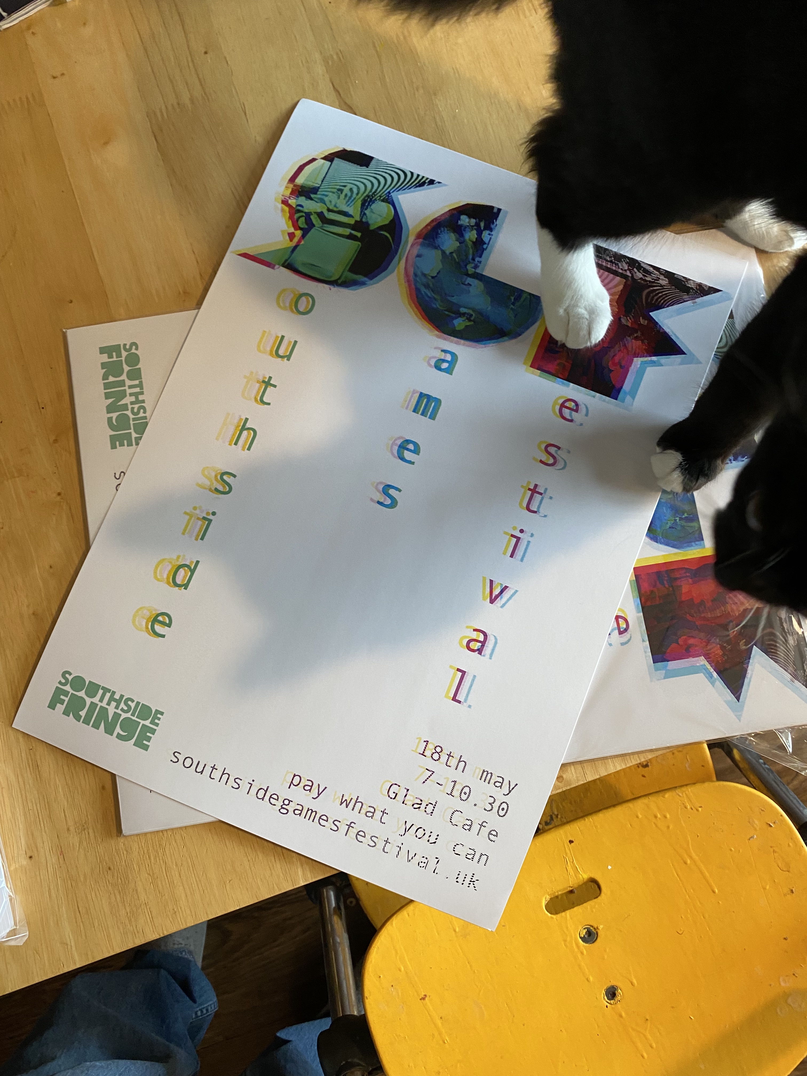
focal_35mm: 26
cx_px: 404
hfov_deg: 53.1
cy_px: 538
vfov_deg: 67.3
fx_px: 808
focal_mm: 4.25
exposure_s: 1/73
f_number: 1.8
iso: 125
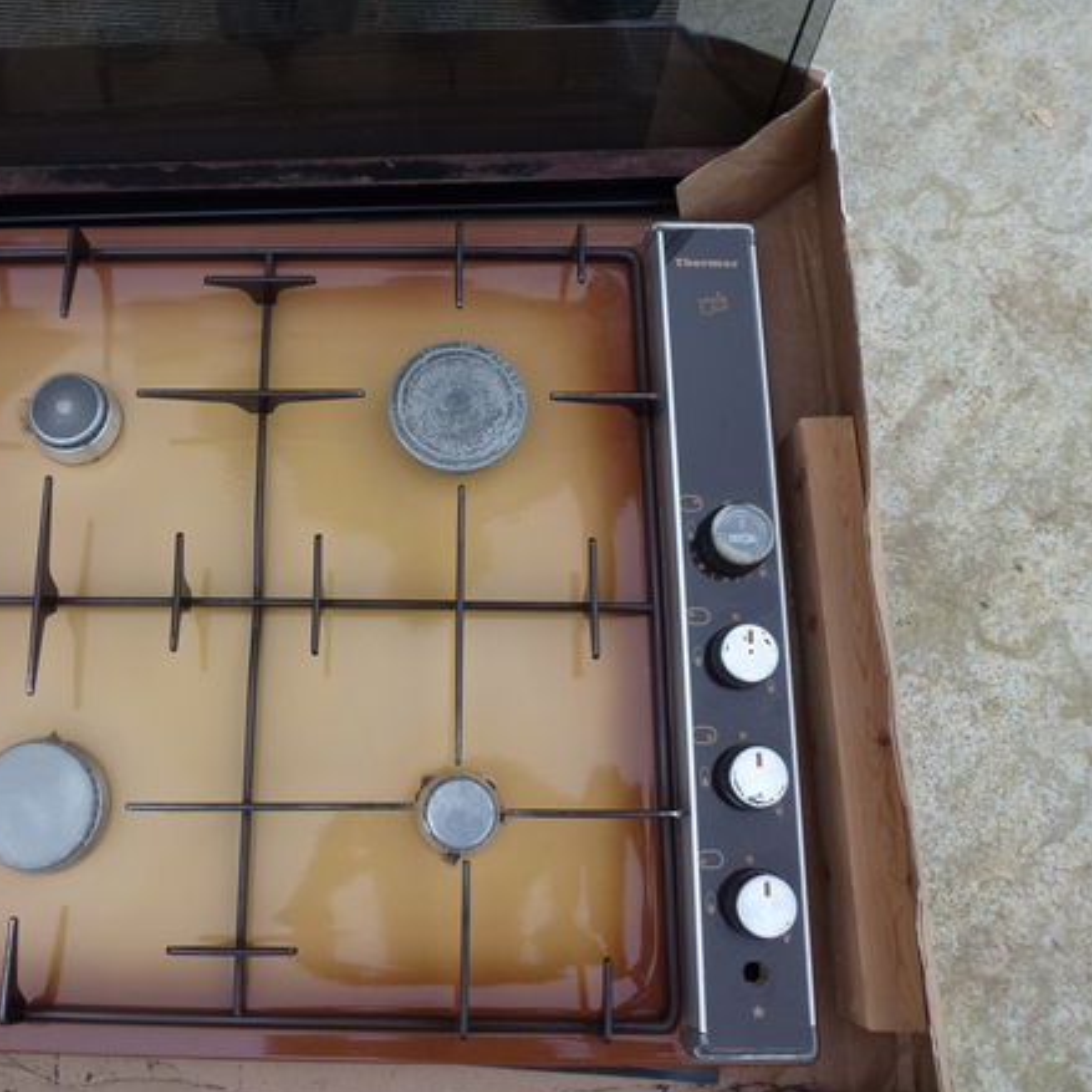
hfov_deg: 54.8
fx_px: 1035
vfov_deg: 55.6
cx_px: 388
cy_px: 550
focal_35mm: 29
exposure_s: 1/125
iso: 100
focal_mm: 4.3
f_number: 3.3
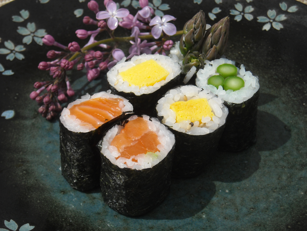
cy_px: 116
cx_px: 154
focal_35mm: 84
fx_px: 745
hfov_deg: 23.3
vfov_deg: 17.6
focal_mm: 13.73
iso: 64
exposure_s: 1/438
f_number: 4.1
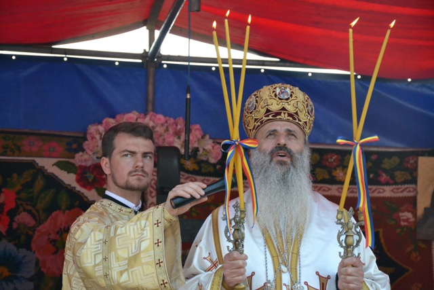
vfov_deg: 10.2
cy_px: 145
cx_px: 217
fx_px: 1628
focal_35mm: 135
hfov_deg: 15.2
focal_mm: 90
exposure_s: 1/1000
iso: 3200
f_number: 7.1
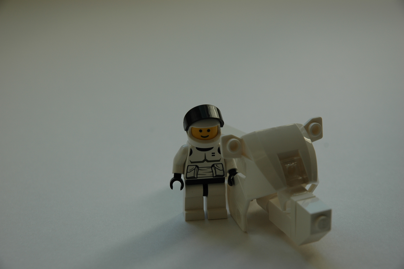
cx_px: 202
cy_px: 134
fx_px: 1177
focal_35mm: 105
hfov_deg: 19.5
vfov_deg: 13.0
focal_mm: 70
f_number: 7.1
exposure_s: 1/200
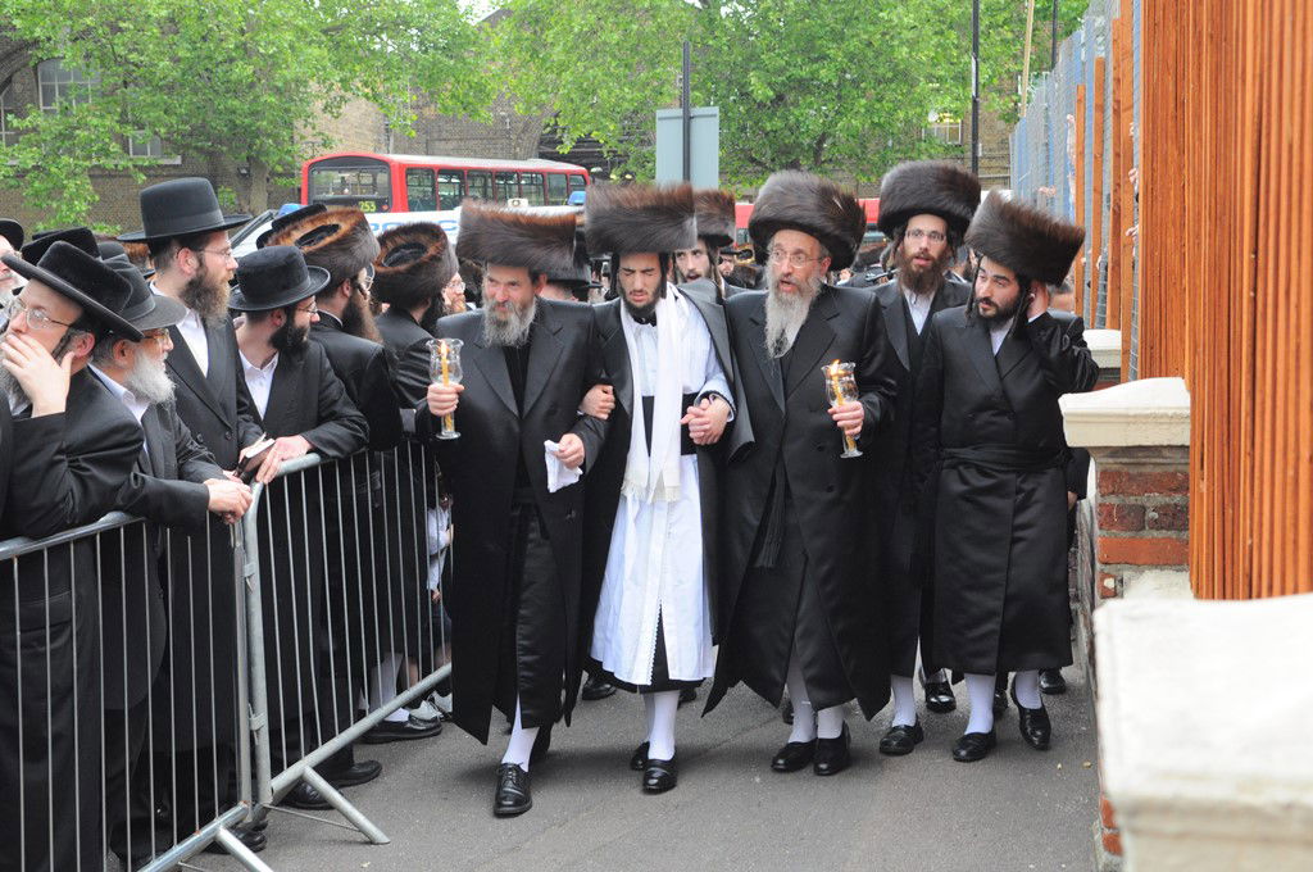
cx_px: 656
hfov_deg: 37.9
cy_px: 436
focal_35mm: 52
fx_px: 1912
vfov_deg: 25.7
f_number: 5.6
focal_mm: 35
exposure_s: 1/125
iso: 800
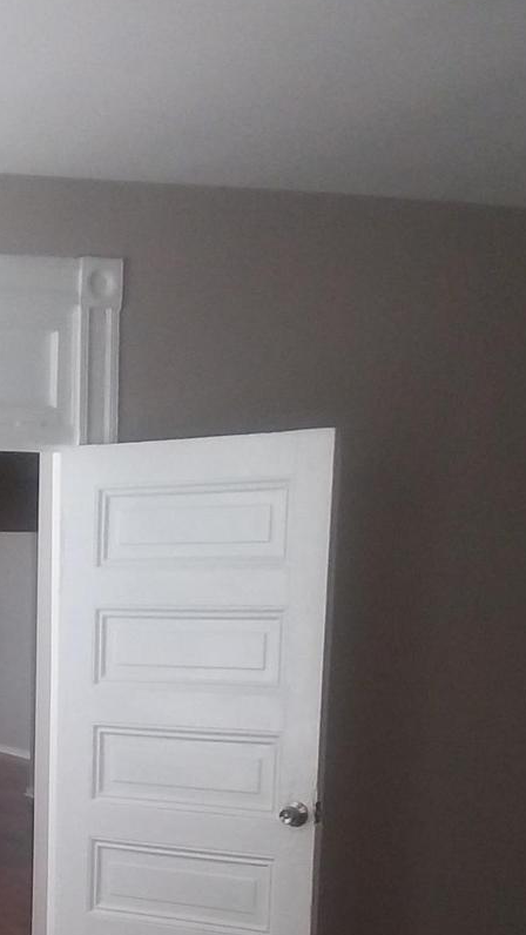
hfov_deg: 18.6
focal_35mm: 61
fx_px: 1512
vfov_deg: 32.7
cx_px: -114
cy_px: 830
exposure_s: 1/120
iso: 64
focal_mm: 2.47
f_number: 1.9
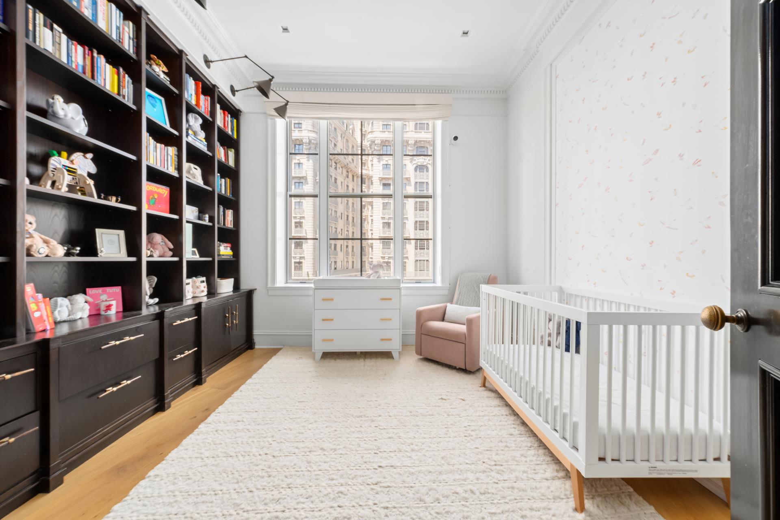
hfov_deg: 104.3
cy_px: 260
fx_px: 303
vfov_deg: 81.2
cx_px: 390
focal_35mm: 14
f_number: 16
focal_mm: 14
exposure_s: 1/3
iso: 800
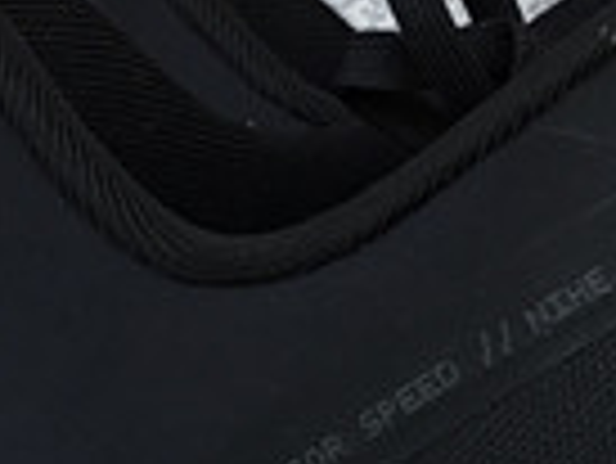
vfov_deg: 7.1
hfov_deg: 9.4
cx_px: 998
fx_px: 3633
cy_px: 782
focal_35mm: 204
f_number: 2.4
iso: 32
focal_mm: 3.3
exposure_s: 1/100
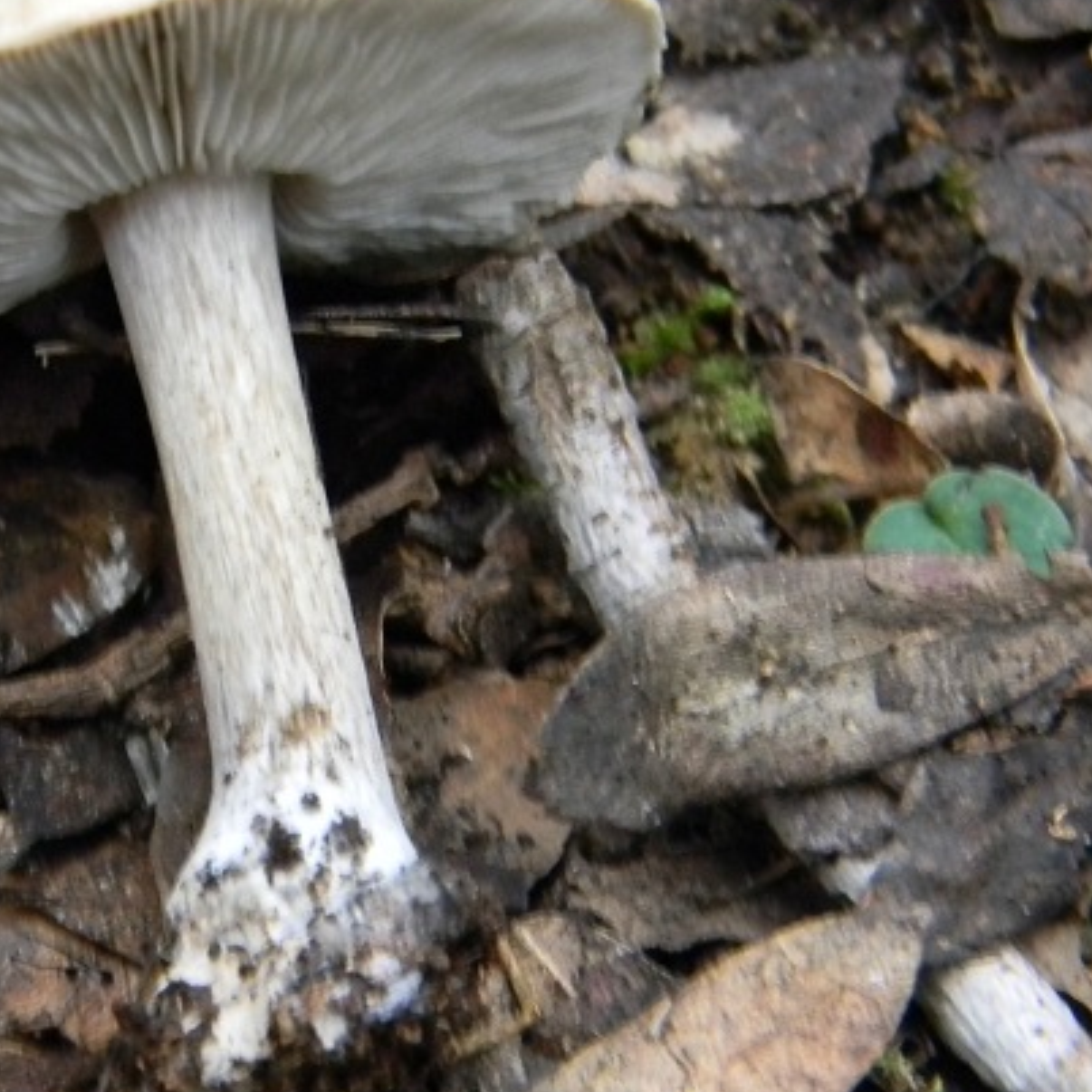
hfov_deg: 11.9
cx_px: 196
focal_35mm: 146
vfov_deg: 12.0
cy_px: 513
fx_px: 5211
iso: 400
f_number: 4.5
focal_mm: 15.1
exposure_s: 1/8.2
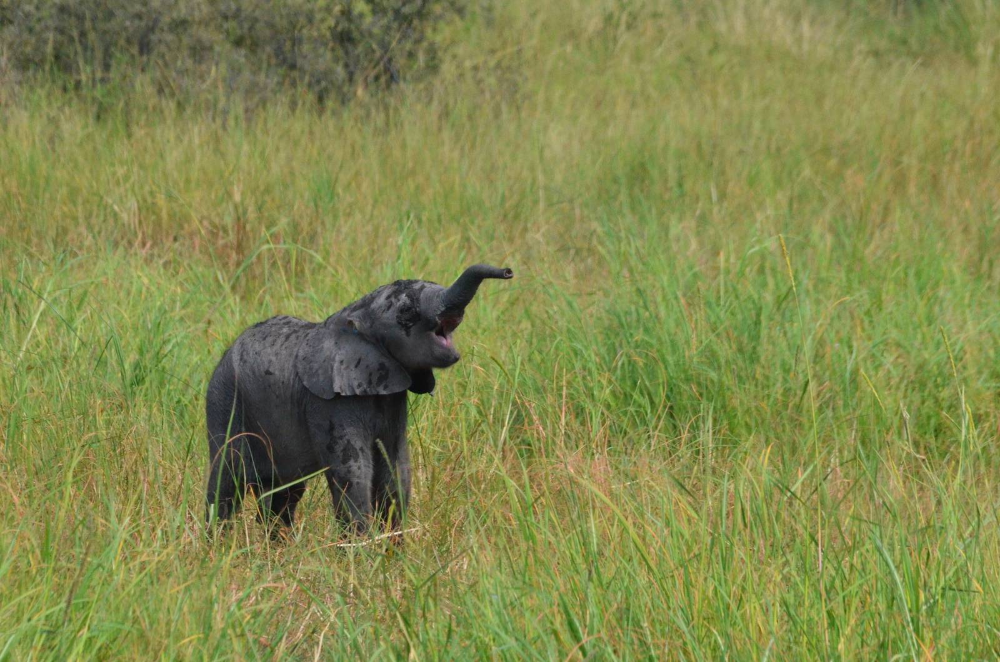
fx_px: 20792
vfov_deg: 1.8
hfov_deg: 2.8
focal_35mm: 750
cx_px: 500
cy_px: 331
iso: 2500
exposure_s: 1/2500
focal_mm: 500
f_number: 13
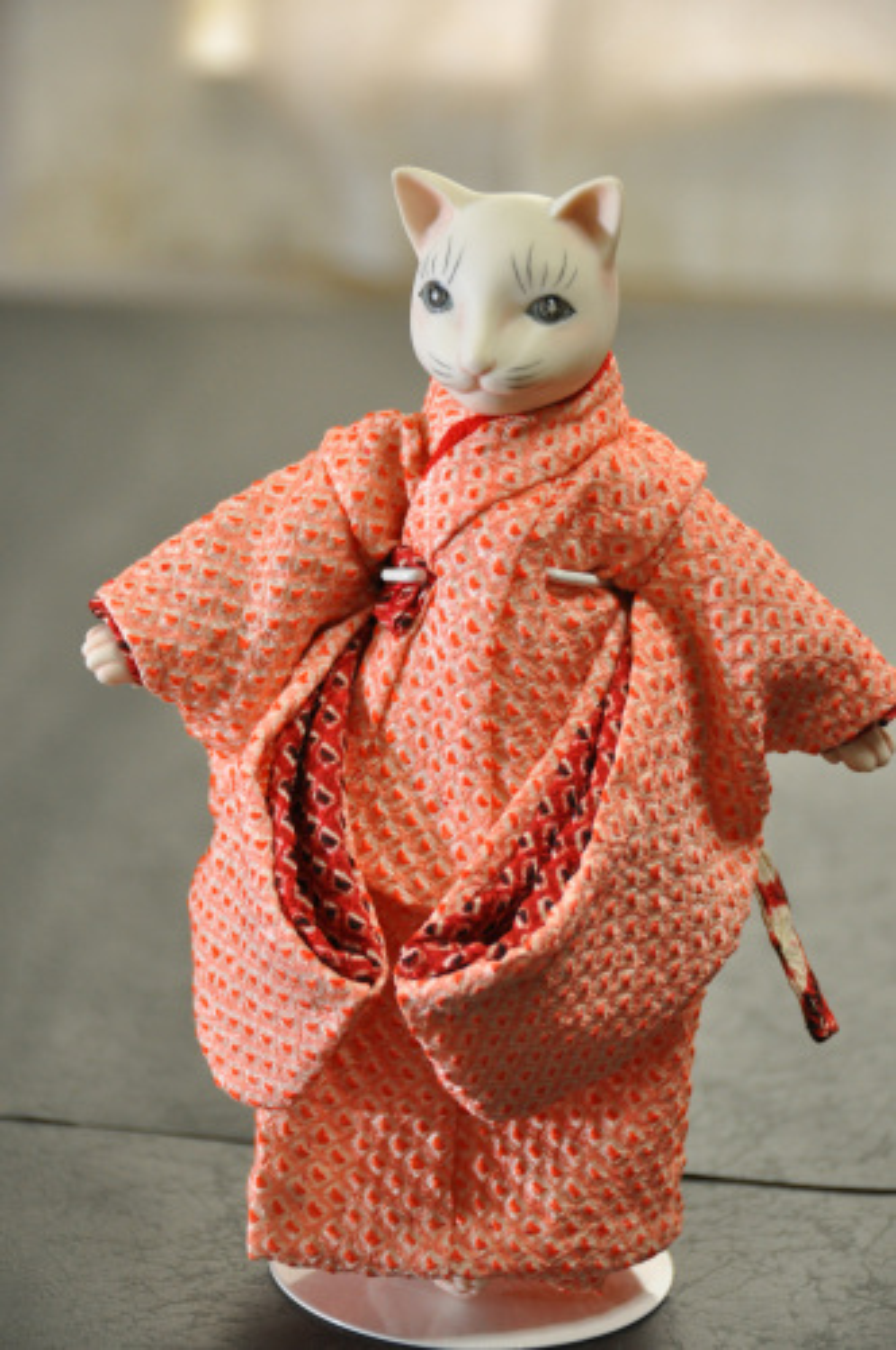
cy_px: 675
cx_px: 448
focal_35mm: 135
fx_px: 5054
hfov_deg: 10.1
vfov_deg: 15.2
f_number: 5.3
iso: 800
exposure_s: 1/60
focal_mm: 90
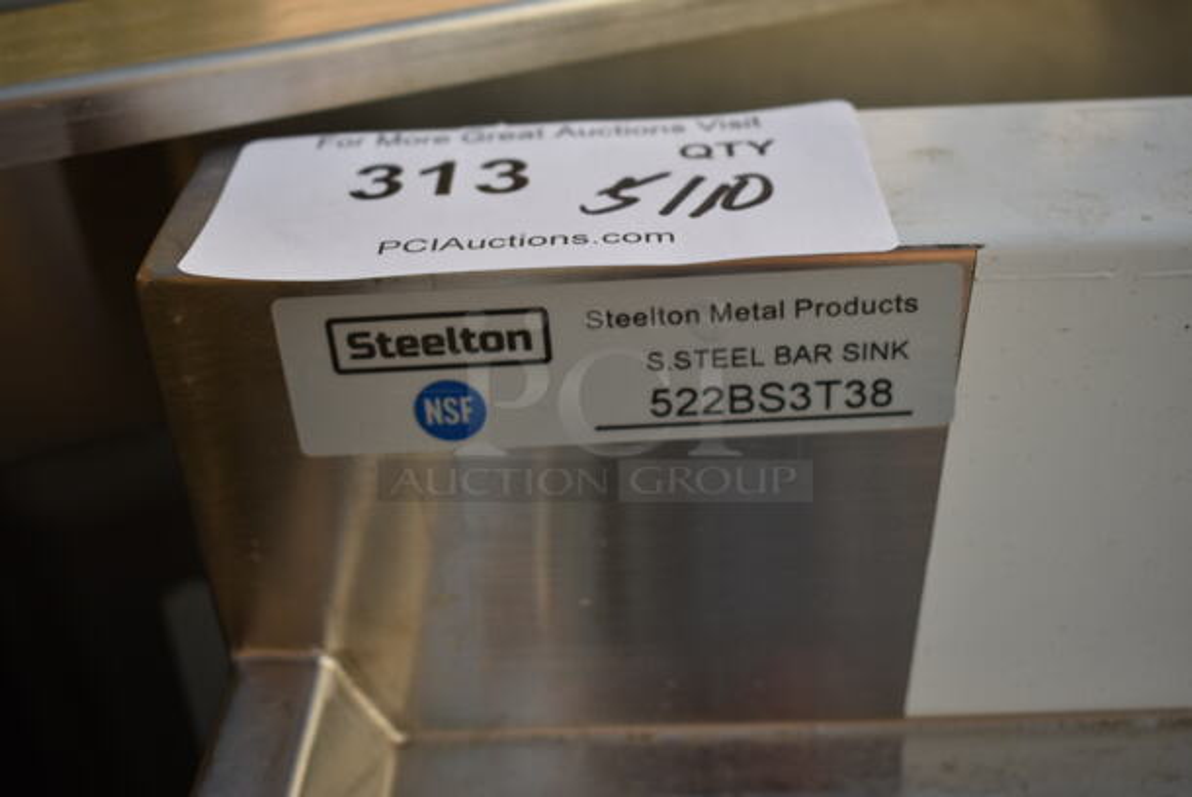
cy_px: 398
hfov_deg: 43.6
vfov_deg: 29.9
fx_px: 1491
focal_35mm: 45
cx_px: 596
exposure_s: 1/125
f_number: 4.2
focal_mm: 30
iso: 100
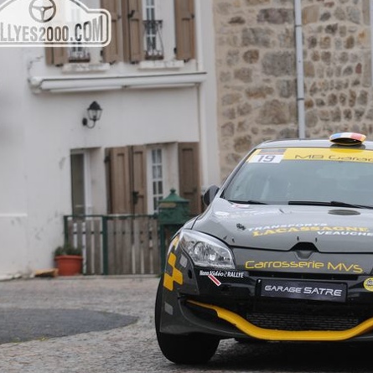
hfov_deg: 5.7
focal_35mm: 306
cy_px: 203
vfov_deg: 5.7
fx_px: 3727
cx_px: 301
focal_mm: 135
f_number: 16
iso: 400
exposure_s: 1/800
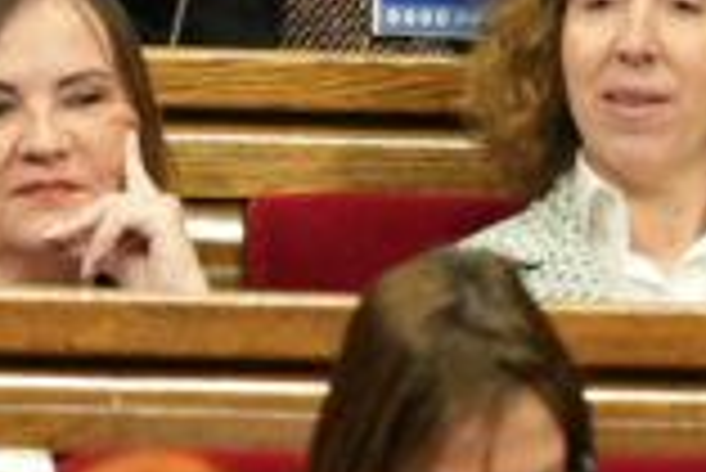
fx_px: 16037
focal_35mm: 817
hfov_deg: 2.5
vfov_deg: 1.7
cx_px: 166
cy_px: -56
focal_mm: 200
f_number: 4
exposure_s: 1/125
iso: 2500
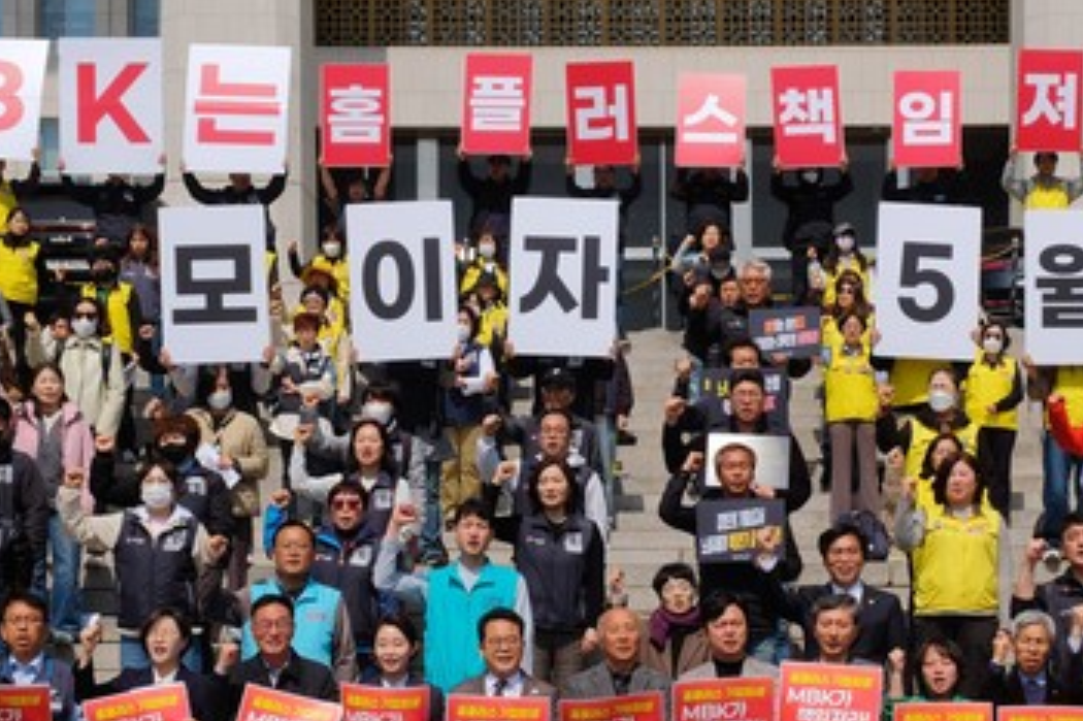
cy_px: 511
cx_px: 678
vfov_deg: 18.8
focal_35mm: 72
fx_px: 2165
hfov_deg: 28.0
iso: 200
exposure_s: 1/500
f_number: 10
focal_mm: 27.7
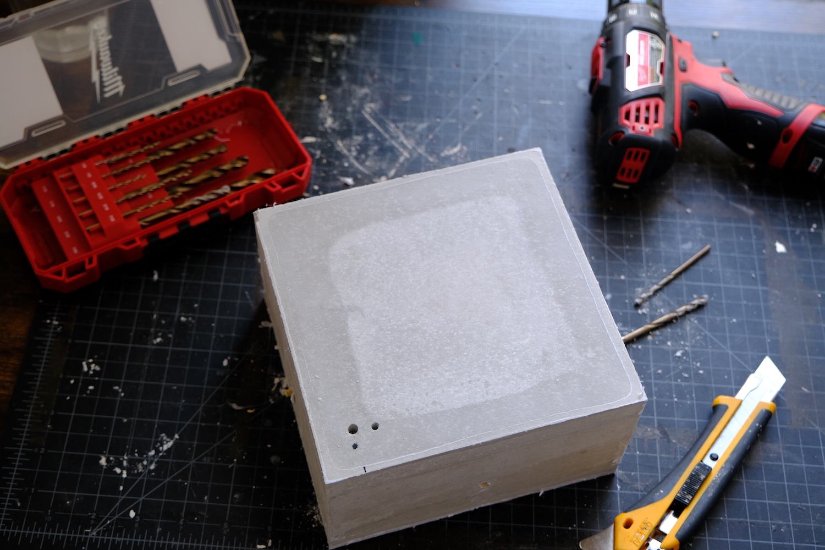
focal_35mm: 46
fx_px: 1054
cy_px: 275
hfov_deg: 42.7
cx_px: 412
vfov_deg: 29.2
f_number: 4
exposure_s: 1/45
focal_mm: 30.8
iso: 800
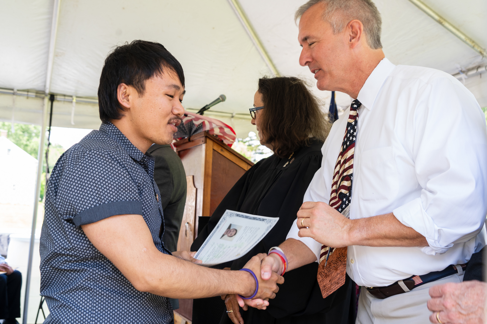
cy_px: 162
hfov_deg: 50.7
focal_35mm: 38
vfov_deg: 35.1
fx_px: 514
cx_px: 244
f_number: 6.3
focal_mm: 38
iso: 800
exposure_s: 1/125
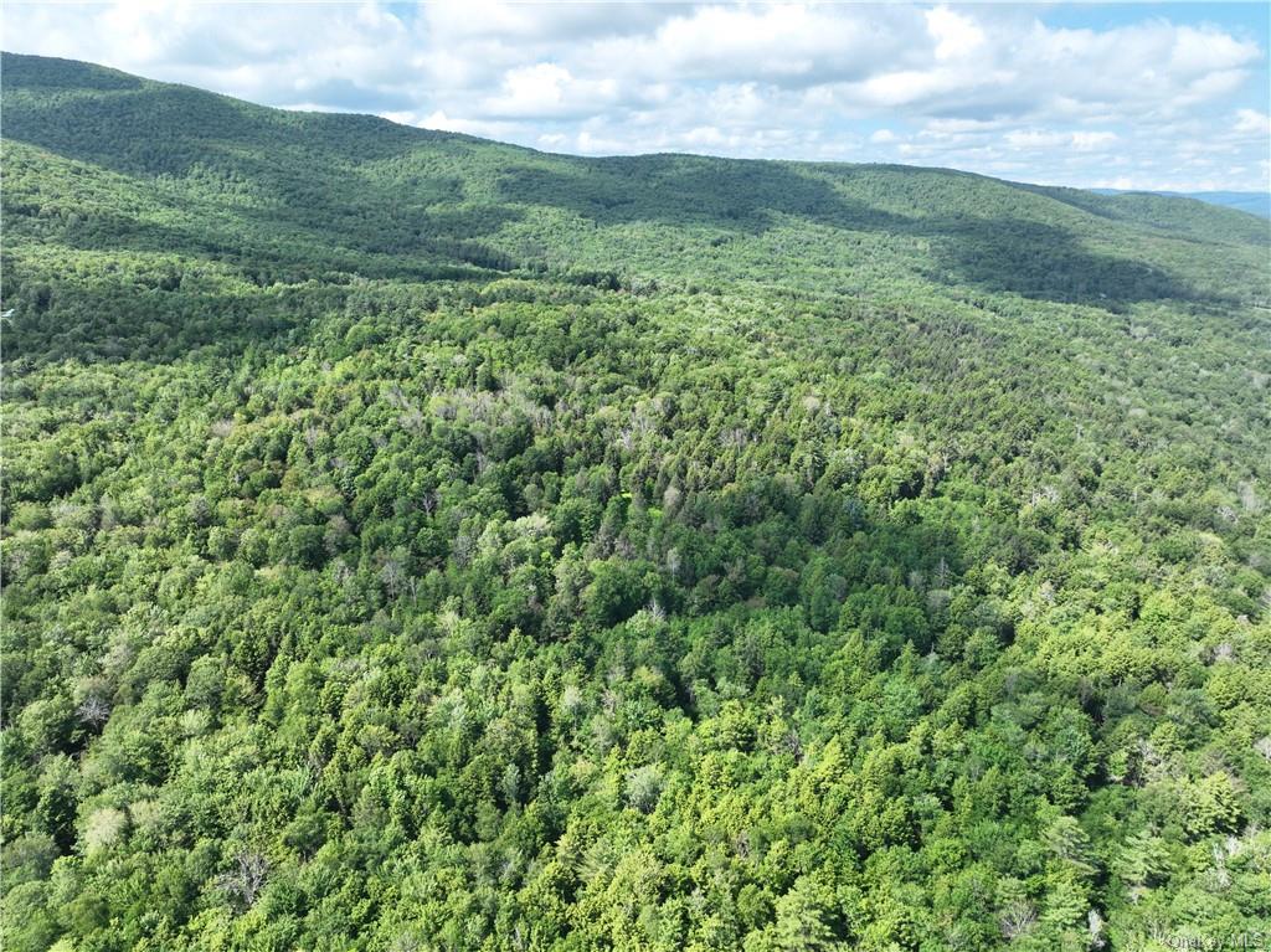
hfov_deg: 71.6
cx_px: 636
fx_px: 881
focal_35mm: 24
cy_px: 476
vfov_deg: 56.8
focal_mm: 12.29
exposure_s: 1/2000
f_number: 2.8
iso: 100
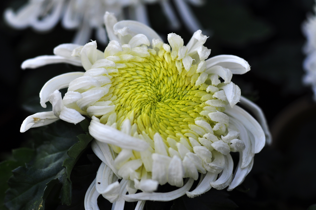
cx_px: 158
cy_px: 105
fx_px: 657
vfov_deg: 18.1
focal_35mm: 75
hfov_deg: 27.0
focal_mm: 50
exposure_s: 1/1250
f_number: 3.5
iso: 200
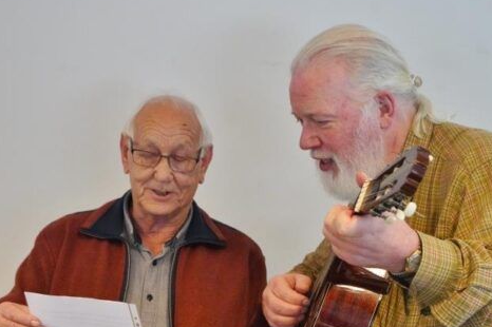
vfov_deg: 14.5
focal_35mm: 94
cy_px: 254
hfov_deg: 21.7
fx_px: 1284
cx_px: 266
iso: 8000
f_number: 5
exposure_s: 1/160
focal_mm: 57
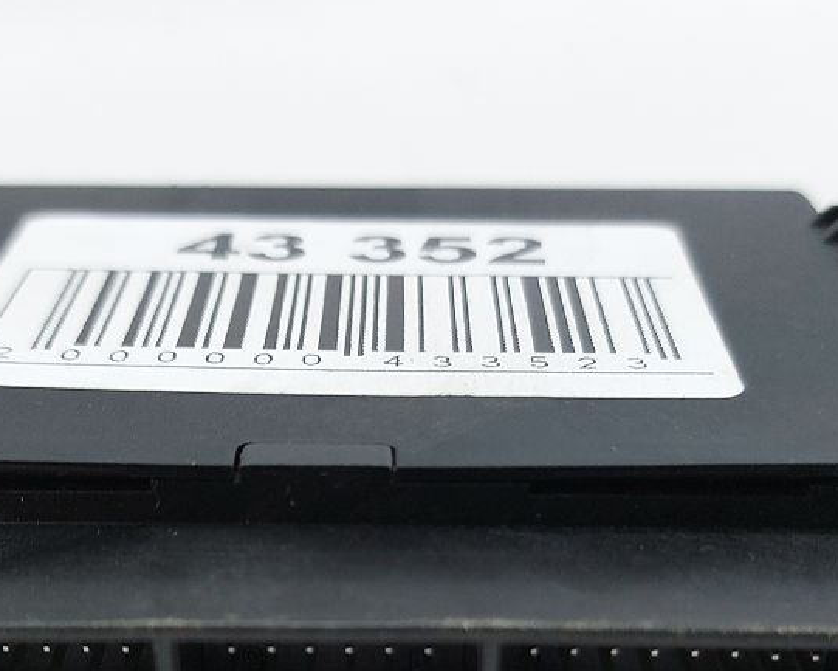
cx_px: 359
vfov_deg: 24.7
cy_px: 587
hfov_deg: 31.4
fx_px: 1488
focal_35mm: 60
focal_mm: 5.23
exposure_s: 1/50
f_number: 1.8
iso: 64
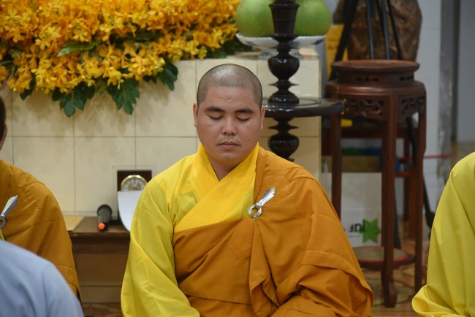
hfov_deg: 17.1
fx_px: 1584
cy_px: 158
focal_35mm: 120
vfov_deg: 11.4
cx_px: 238
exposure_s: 1/100
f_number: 4
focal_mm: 120
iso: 1250
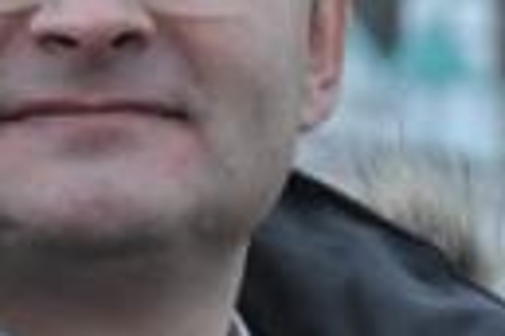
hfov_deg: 6.0
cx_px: 344
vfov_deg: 4.0
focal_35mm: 345
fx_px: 4839
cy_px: 141
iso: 800
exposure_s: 1/30
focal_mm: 66
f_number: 5.3
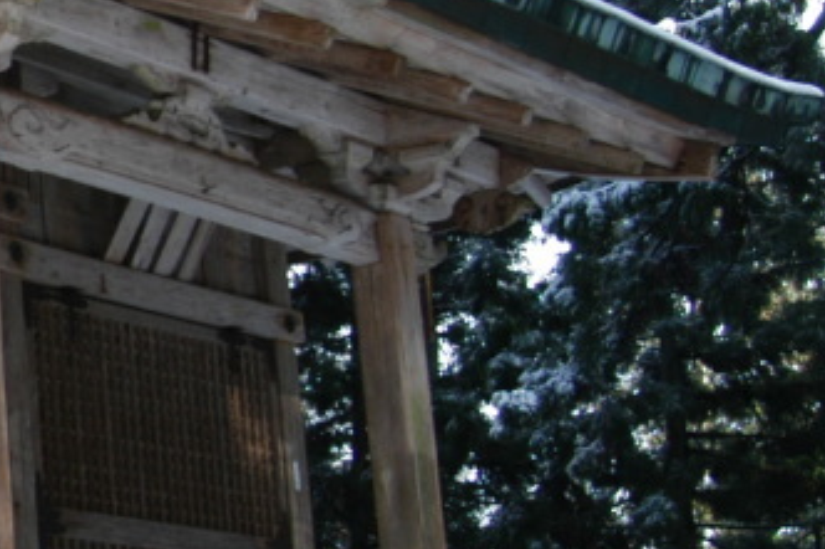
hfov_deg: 17.0
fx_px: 2542
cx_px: -348
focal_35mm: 111
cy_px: 212
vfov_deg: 12.3
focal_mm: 24
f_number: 6.3
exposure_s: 1/125
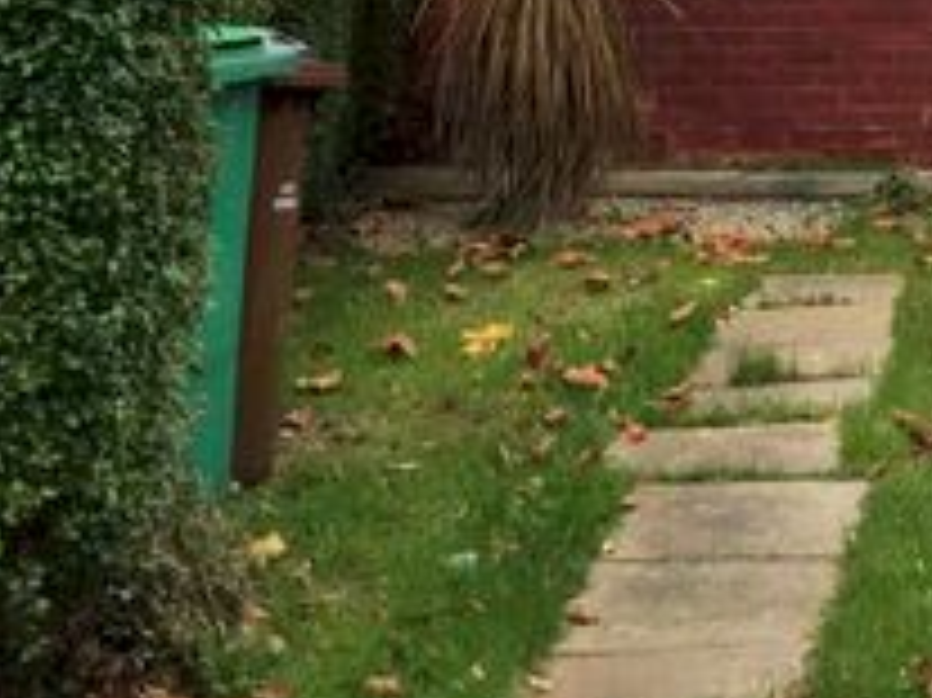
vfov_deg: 14.3
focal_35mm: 98
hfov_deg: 19.0
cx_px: 1099
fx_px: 2637
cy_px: -281
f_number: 2.2
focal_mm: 4.15
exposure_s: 1/50
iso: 32
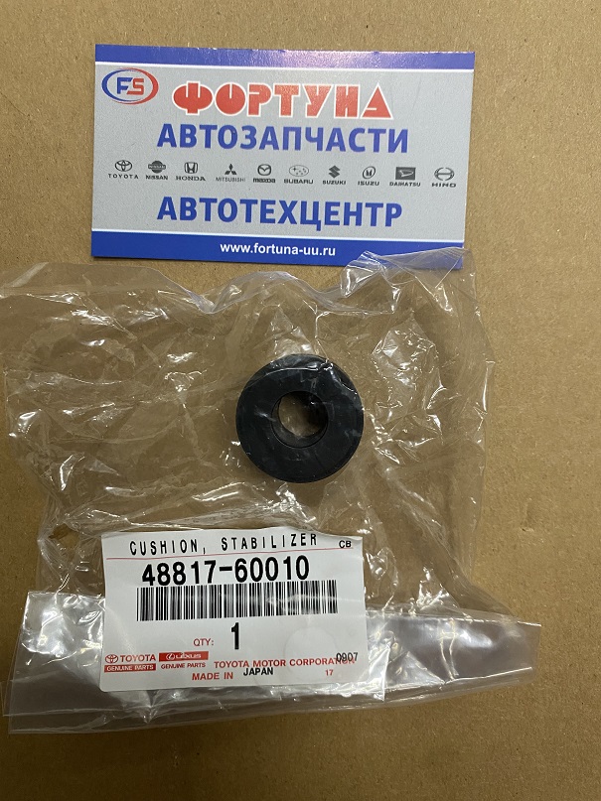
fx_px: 602
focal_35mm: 26
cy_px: 400
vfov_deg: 67.3
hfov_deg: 53.1
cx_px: 300
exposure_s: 1/60
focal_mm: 4.25
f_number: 1.8
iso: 200
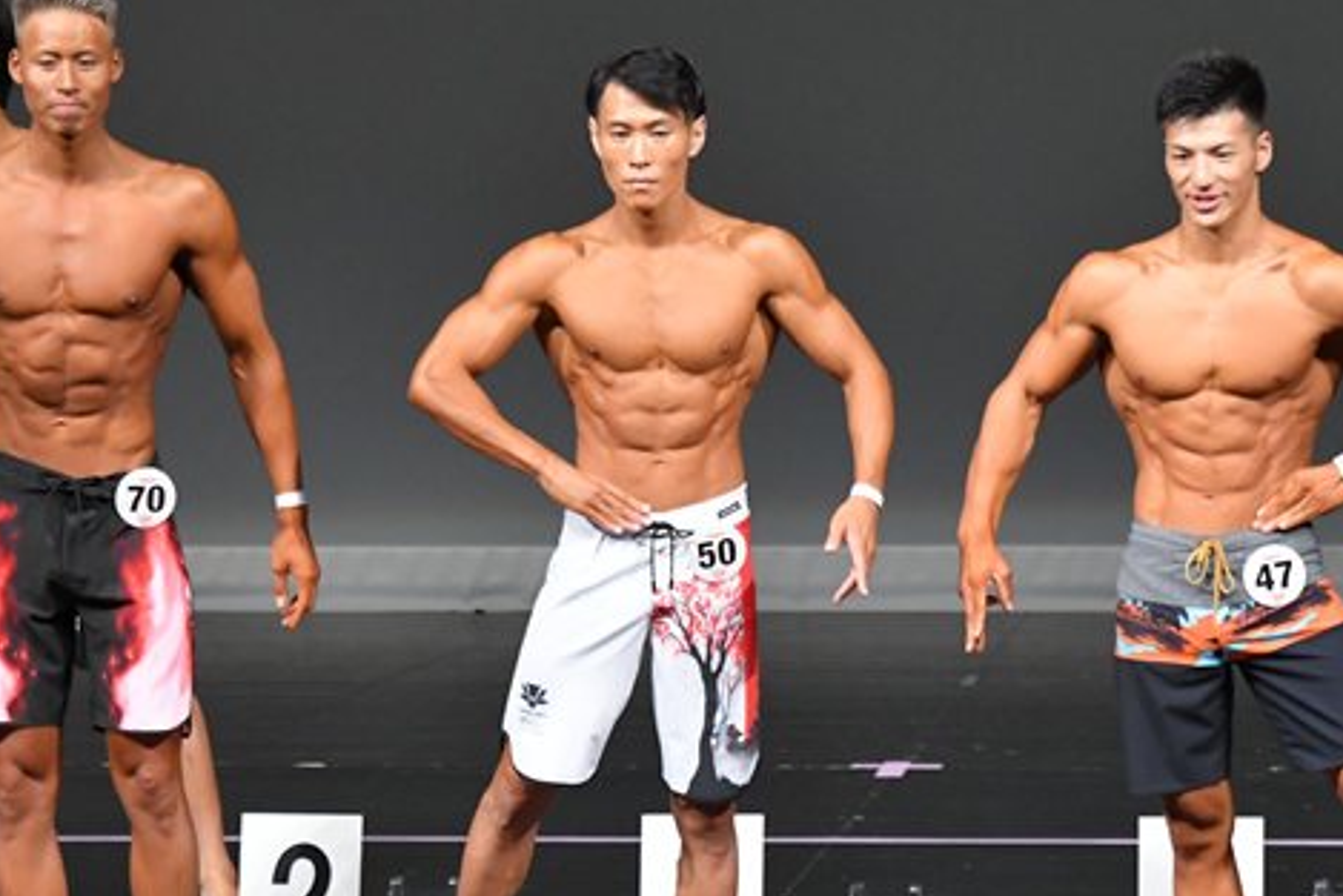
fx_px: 16642
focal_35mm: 446
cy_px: 501
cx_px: 623
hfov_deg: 4.6
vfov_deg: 3.1
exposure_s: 1/400
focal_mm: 180
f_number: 5.6
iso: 4000
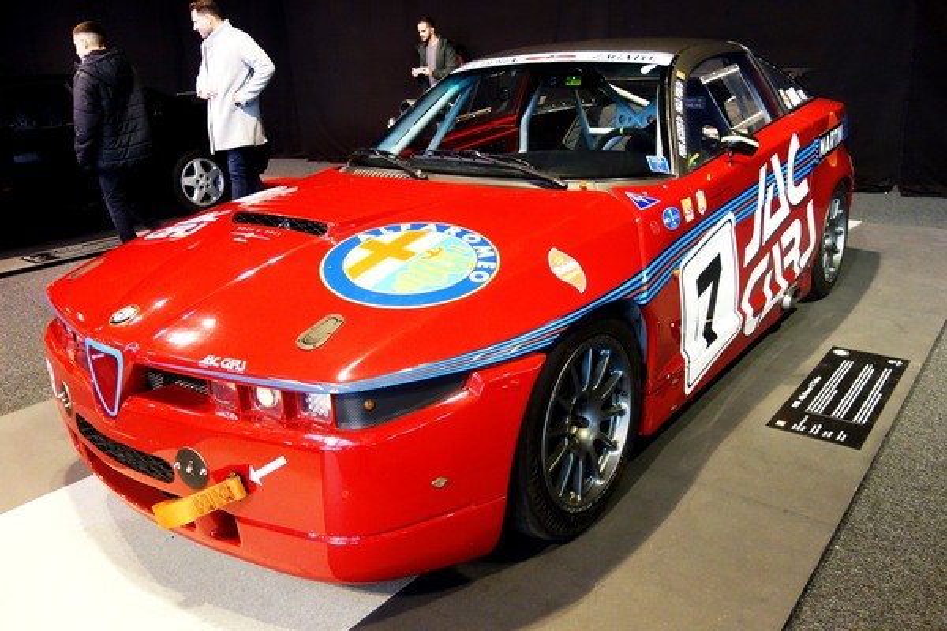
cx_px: 474
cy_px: 316
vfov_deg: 46.4
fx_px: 736
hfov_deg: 65.5
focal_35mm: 28
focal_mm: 10.4
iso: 800
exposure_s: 1/60
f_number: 1.8
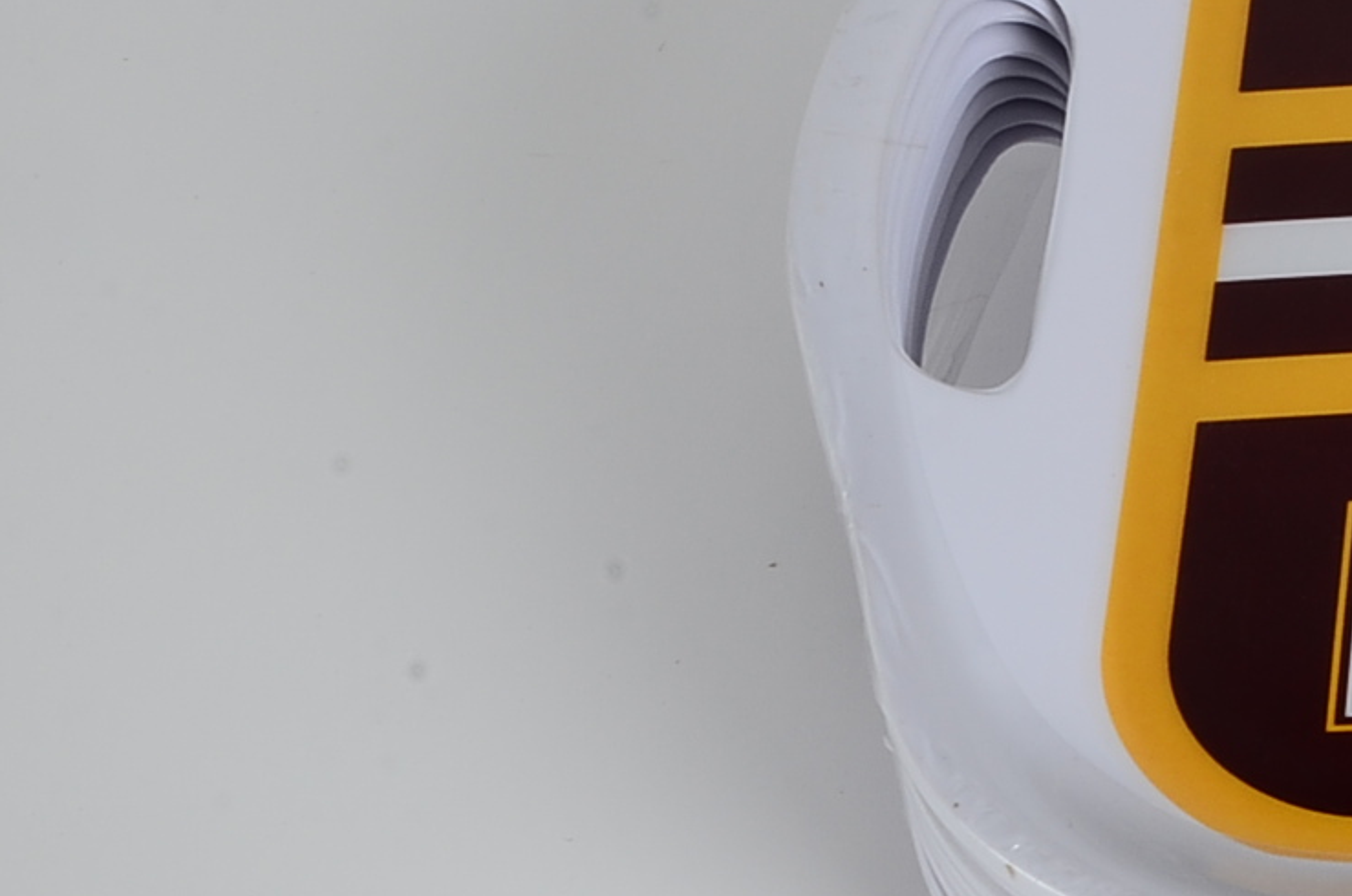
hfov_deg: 12.8
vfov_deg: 9.1
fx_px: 5624
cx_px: 2206
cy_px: 304
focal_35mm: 150
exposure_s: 1/160
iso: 100
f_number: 20
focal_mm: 30
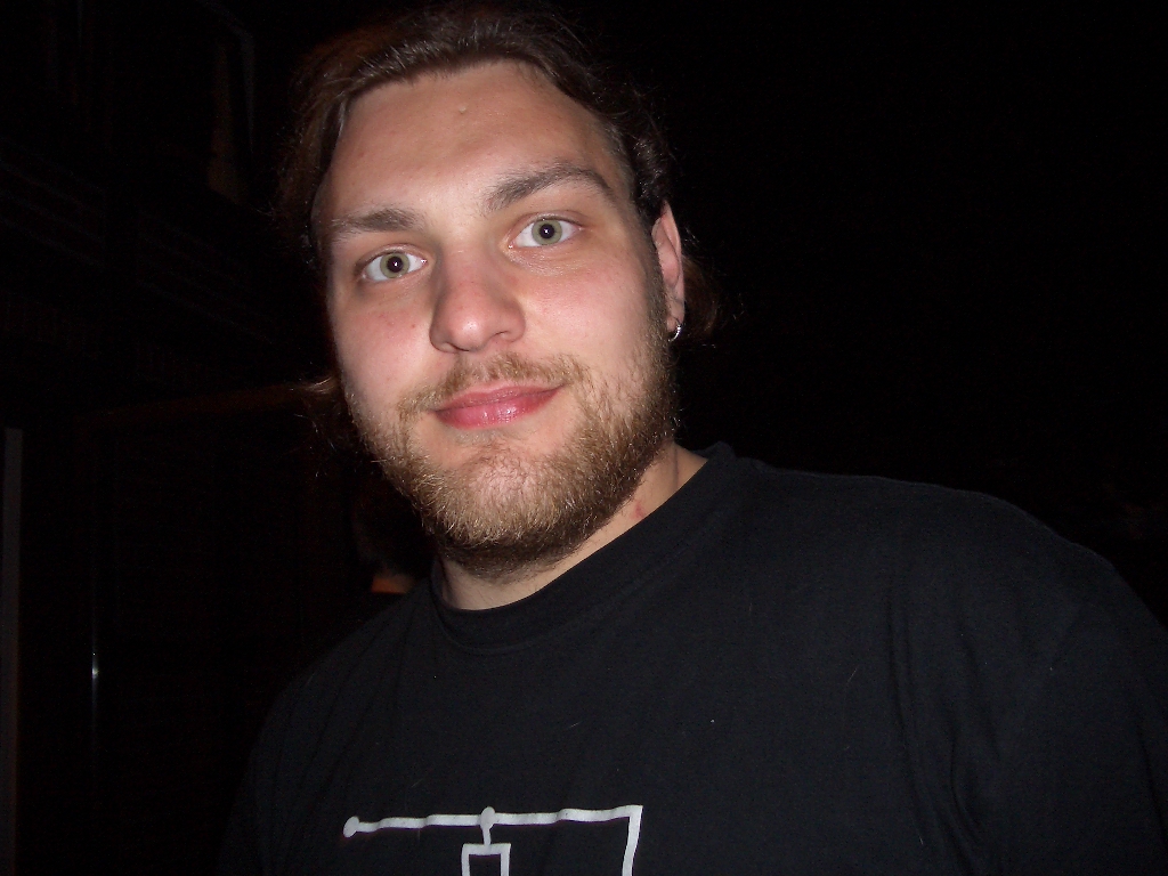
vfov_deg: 40.7
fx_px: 1181
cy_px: 438
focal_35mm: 35
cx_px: 584
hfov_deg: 52.6
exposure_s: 1/40
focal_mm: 5.8
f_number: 2.6
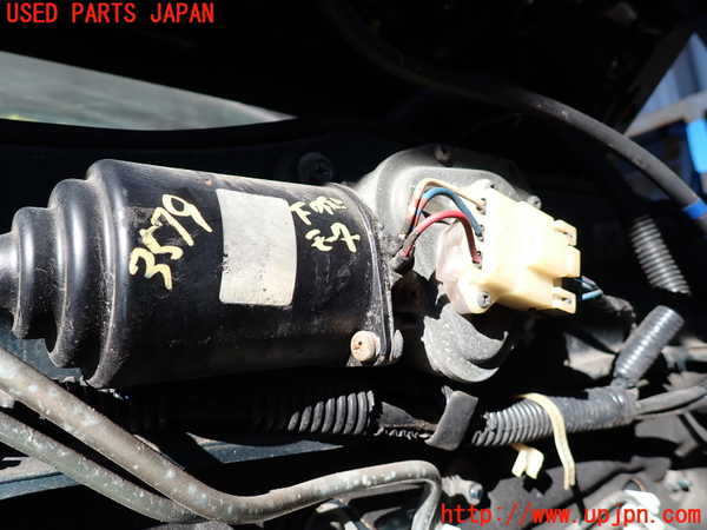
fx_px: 511
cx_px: 354
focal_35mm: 25
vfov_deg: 54.9
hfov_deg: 69.4
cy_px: 265
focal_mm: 4.5
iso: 100
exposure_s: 1/400
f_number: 2.8
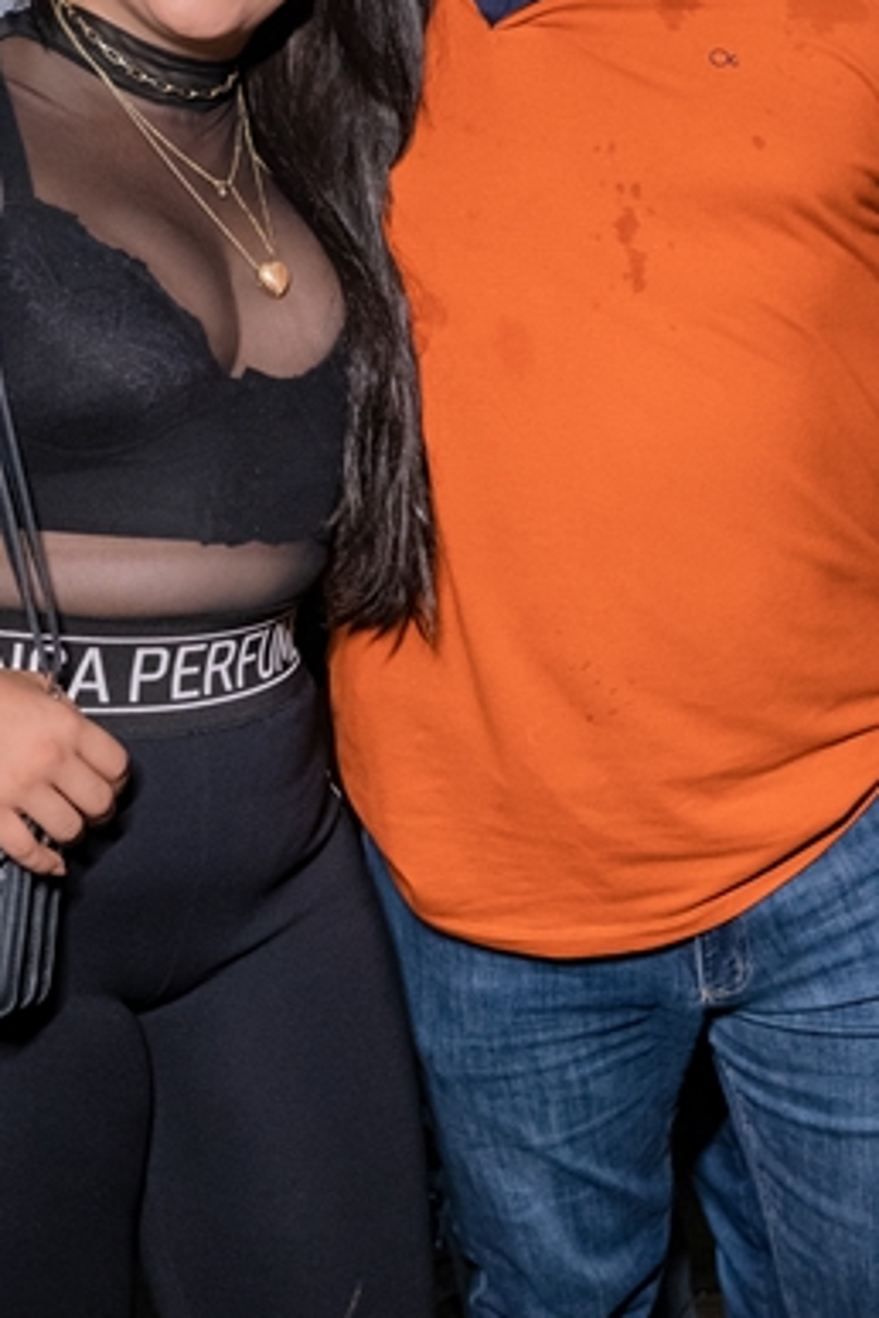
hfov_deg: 19.7
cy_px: 400
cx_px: 371
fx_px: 2527
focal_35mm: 69
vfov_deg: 29.0
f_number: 3.2
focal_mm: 24
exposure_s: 1/200
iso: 2500
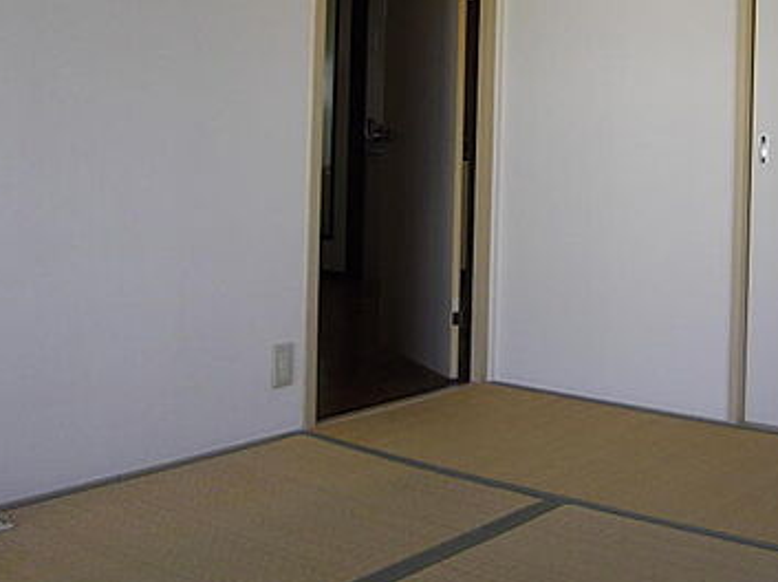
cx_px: 564
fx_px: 1100
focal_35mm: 49
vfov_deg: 29.0
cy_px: 121
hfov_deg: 38.1
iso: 100
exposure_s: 1/60
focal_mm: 4.9
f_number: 3.2
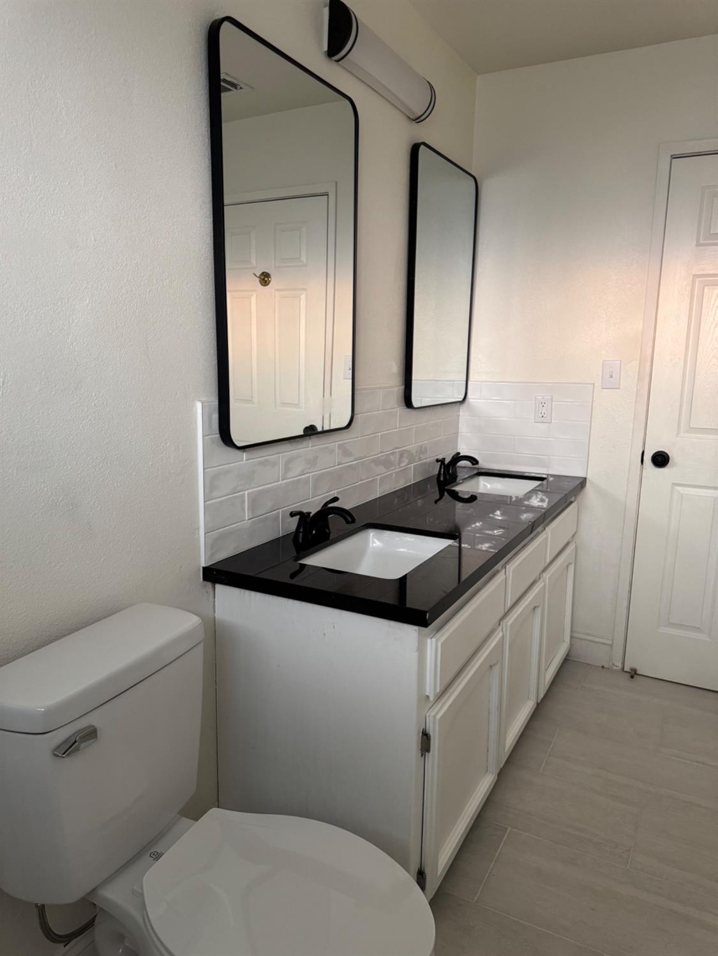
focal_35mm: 24
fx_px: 663
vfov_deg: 71.6
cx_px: 359
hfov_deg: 56.8
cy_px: 478
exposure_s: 1/60
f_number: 1.78
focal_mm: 6.76
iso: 250
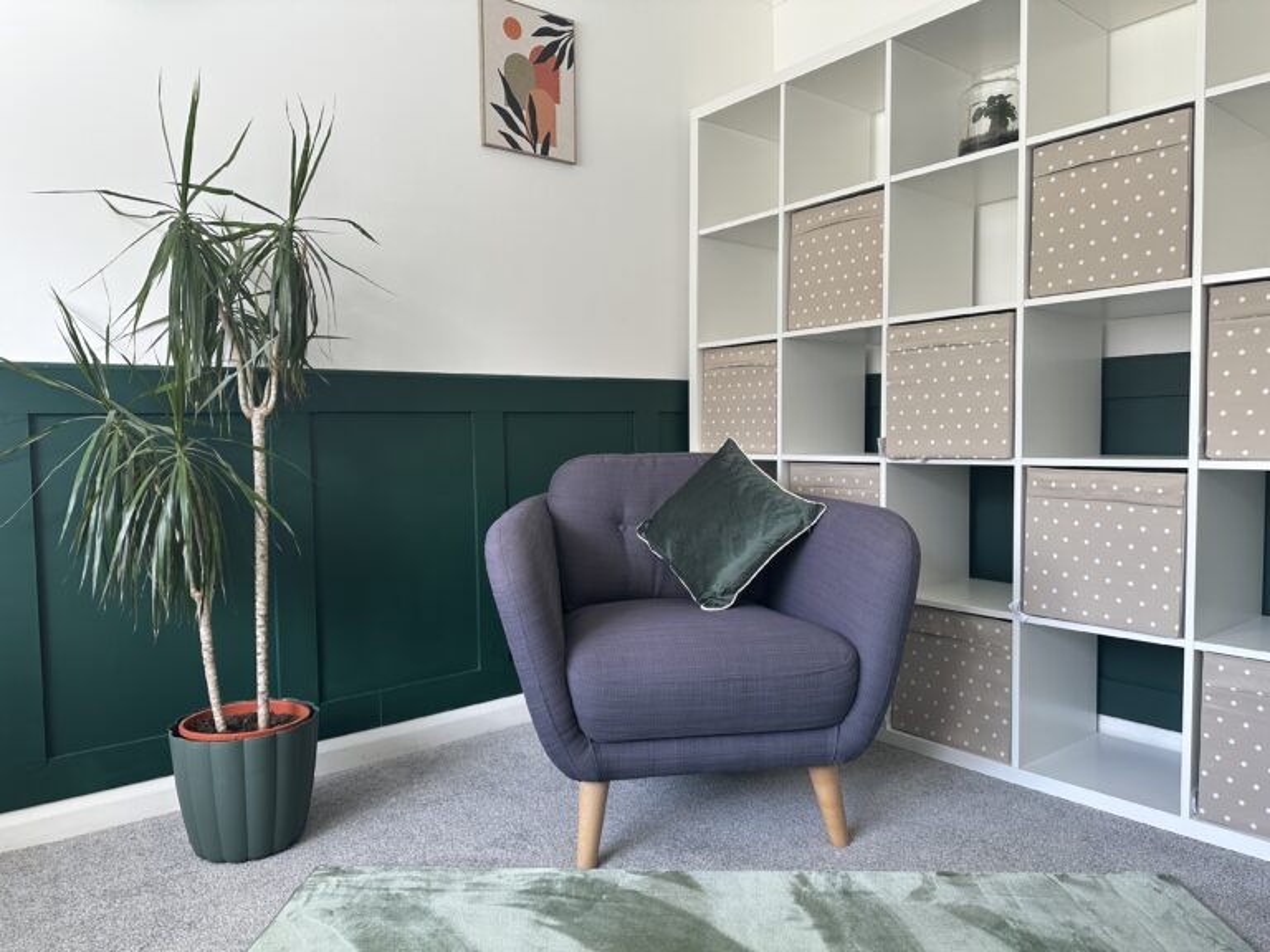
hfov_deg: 71.6
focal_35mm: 24
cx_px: 635
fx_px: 881
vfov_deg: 56.8
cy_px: 476
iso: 100
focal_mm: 6.86
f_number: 1.78
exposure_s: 1/121
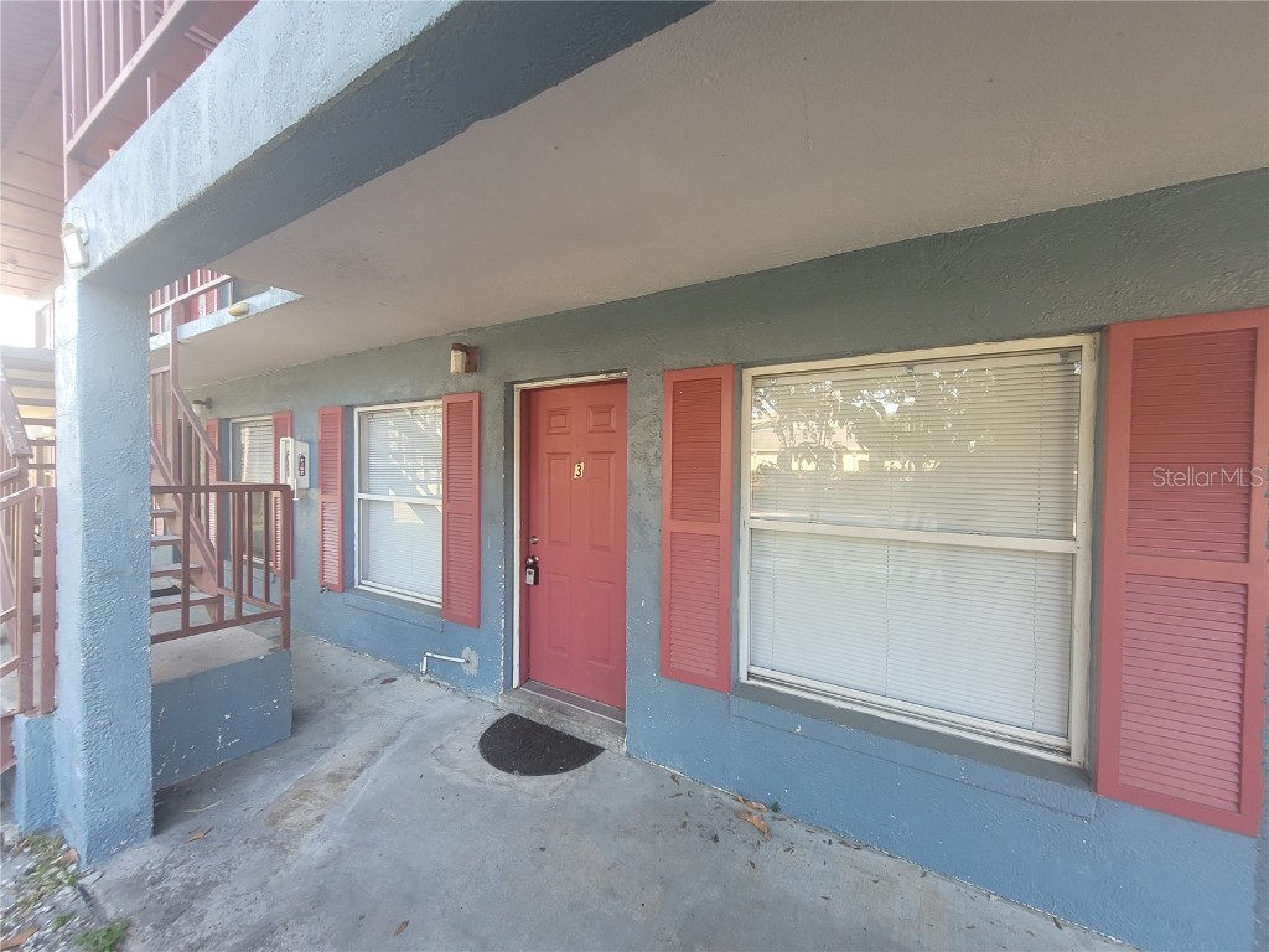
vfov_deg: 89.9
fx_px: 477
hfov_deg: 106.2
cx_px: 634
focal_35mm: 13
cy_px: 476
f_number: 2.2
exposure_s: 1/50
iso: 50
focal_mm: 1.74
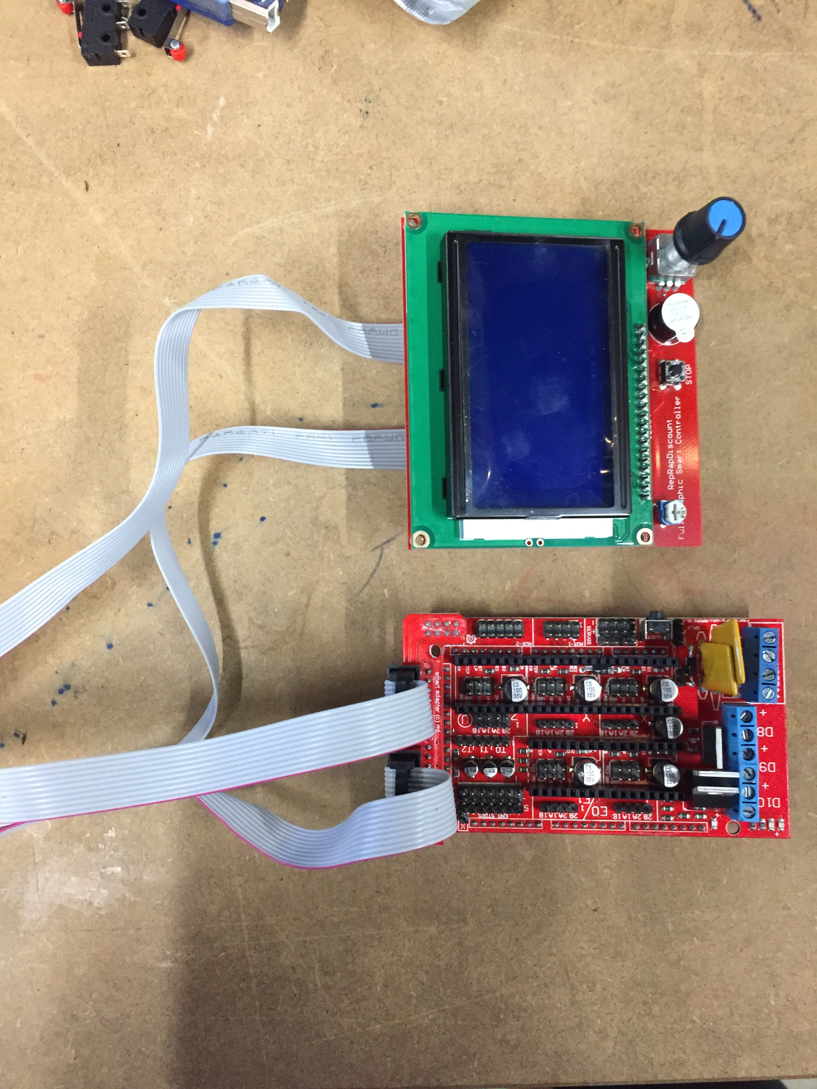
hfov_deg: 48.2
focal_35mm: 29
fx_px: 913
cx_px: 408
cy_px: 544
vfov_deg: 61.7
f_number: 2.2
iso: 250
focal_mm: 4.15
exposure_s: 1/25
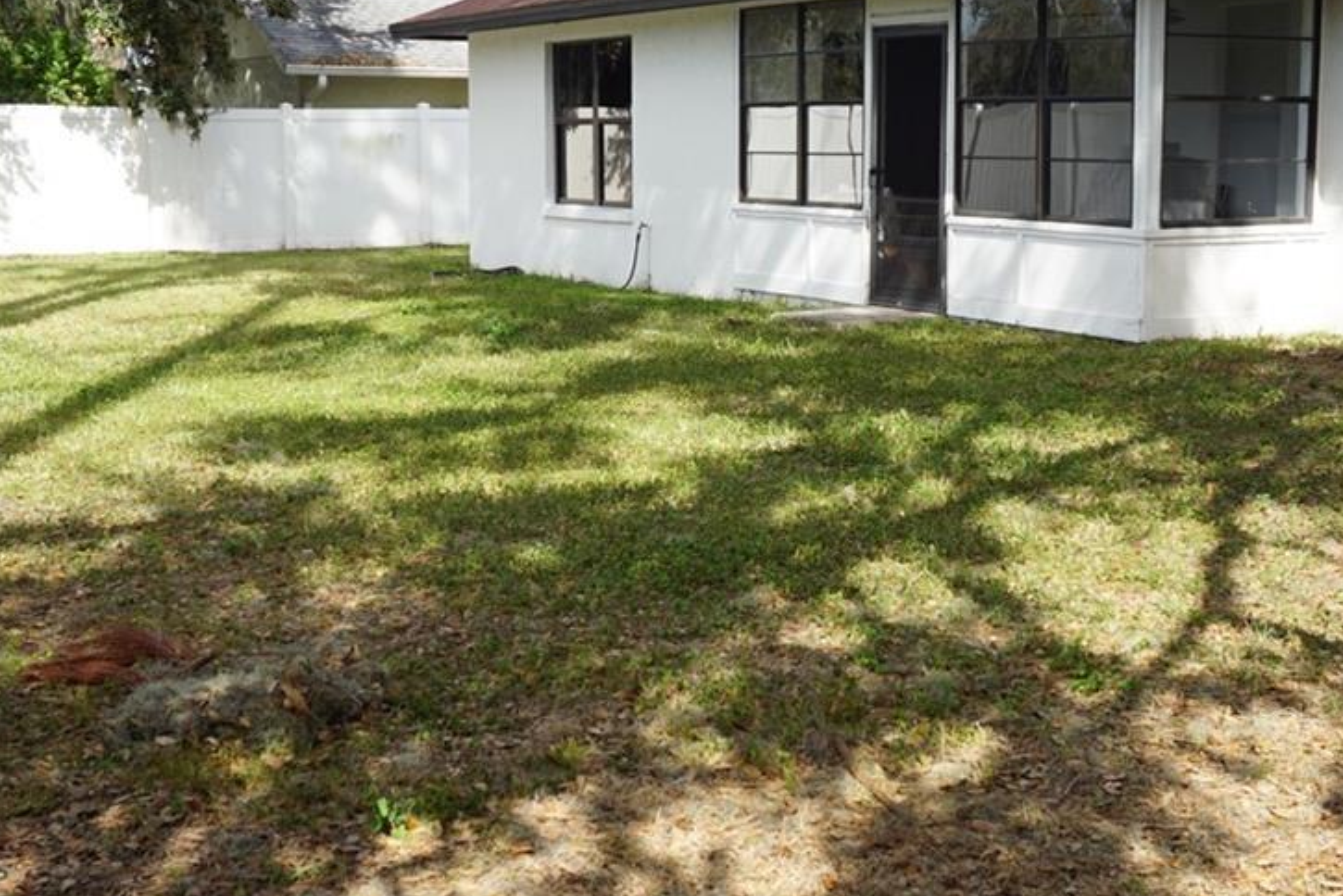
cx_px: 756
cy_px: 433
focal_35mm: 53
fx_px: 1978
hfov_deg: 37.4
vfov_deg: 25.5
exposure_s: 1/320
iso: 100
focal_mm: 16
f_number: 5.6
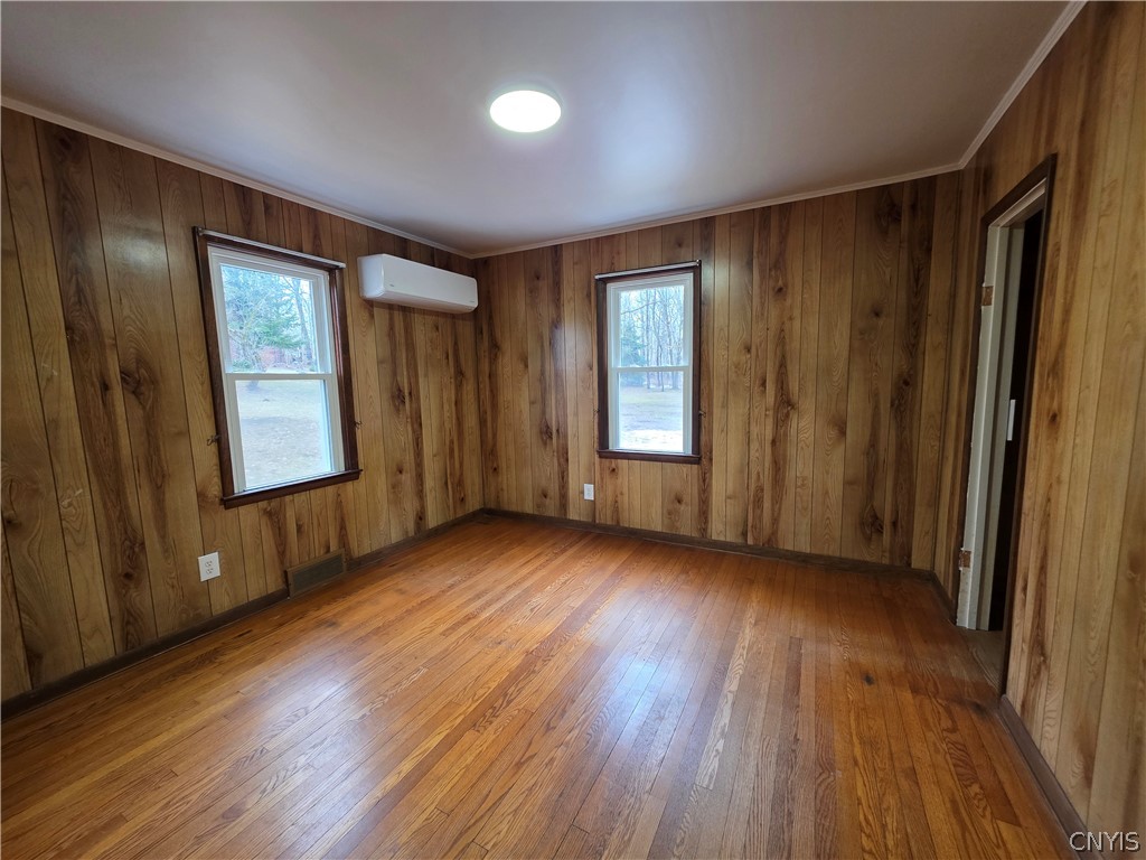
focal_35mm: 13
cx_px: 573
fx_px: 430
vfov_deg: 89.9
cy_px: 430
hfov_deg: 106.2
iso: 160
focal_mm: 2.2
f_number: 1.9
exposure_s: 1/60
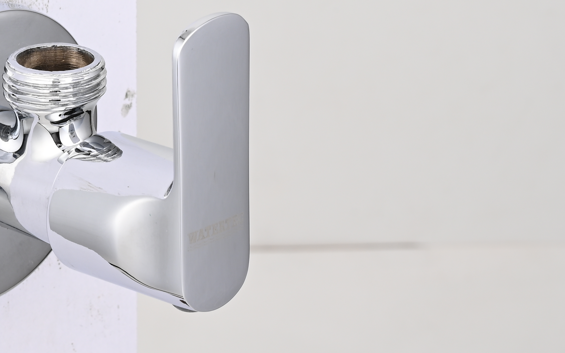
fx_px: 3141
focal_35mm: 204
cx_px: 97
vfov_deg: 6.4
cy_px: 158
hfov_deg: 10.2
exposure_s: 1/160
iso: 160
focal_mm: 79
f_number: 18
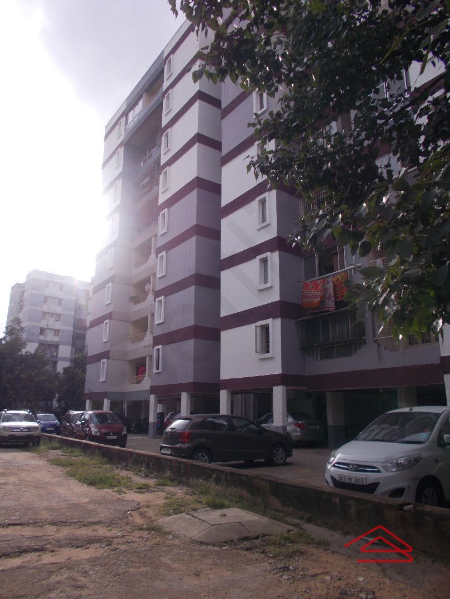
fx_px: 451
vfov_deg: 67.3
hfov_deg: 53.1
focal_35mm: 26
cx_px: 225
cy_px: 300
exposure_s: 1/125
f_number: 8
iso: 80
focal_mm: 4.6
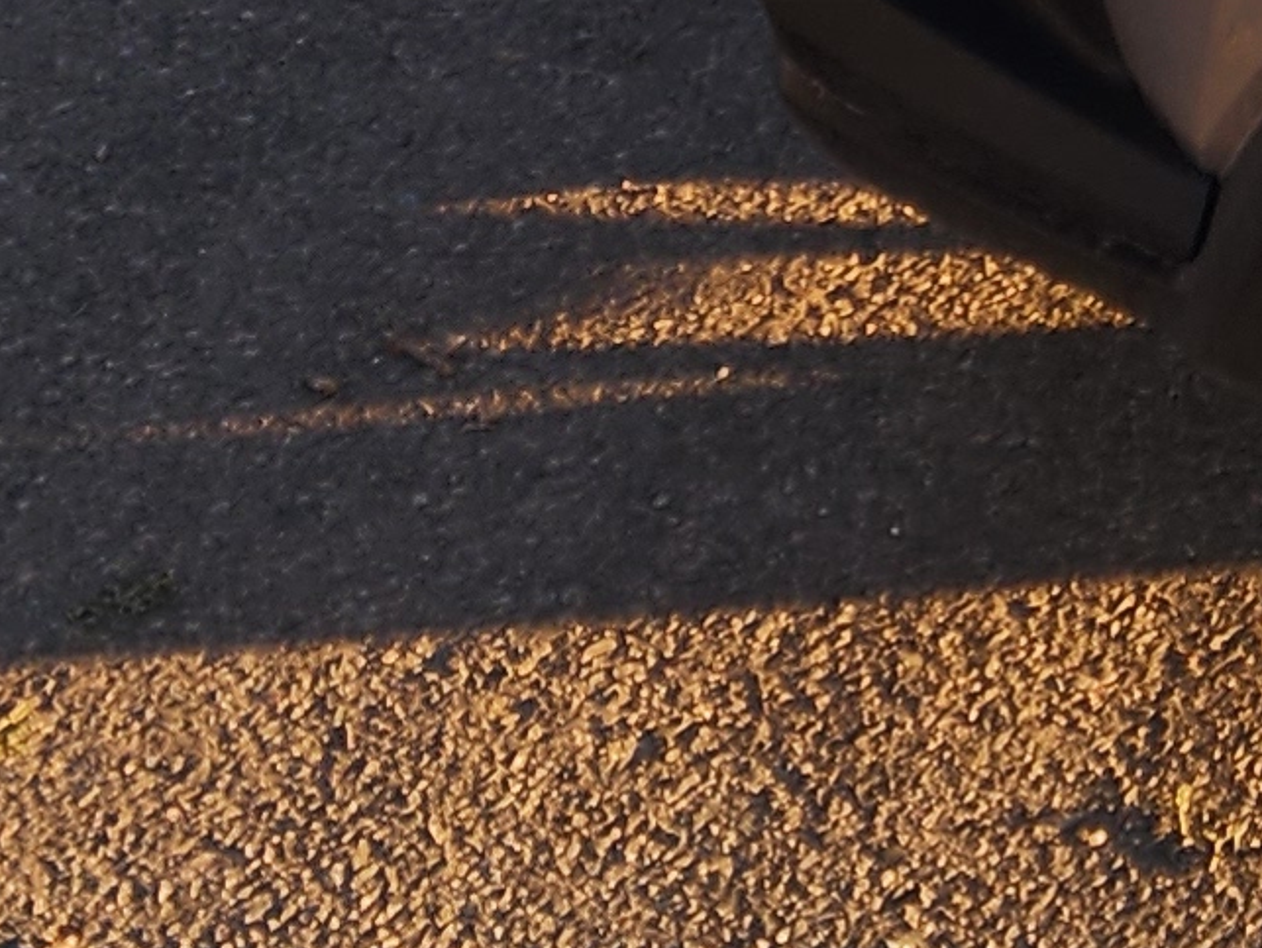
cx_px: 2381
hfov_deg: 12.4
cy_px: -705
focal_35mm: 143
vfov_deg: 9.9
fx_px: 5216
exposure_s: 1/180
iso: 20
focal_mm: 6.4
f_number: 1.8
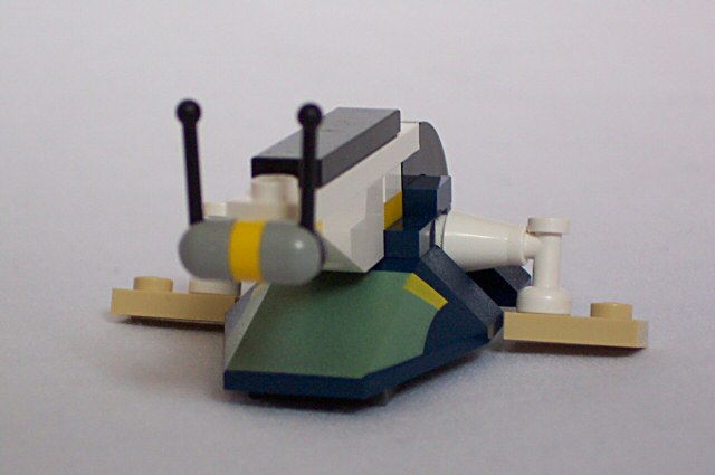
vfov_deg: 12.0
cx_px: 358
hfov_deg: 18.0
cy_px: 238
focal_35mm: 114
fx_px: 2261
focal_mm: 24
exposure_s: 1/15
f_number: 4.8
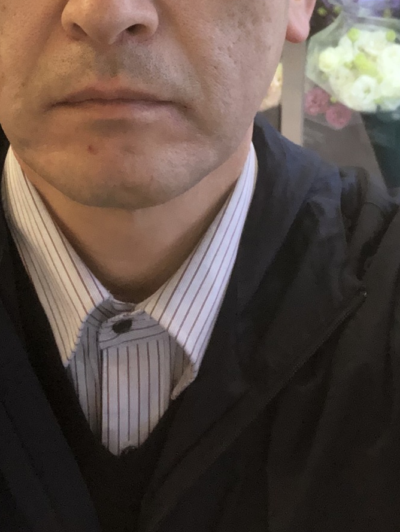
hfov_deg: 20.3
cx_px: 102
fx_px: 1108
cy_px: -62
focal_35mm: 72
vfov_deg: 25.0
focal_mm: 2.87
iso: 80
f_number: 2.2
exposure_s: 1/60
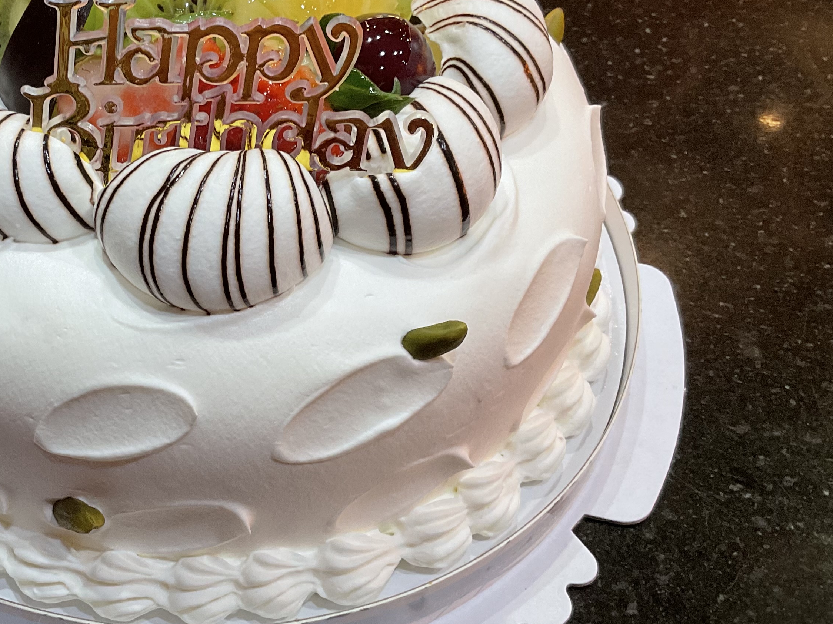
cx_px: 194
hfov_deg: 35.9
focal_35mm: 52
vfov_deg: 28.0
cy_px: 280
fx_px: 1251
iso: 80
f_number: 1.8
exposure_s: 1/60
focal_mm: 3
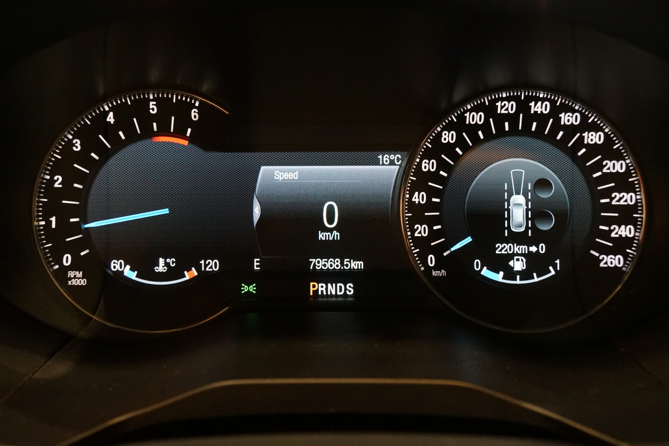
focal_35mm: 39
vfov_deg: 34.2
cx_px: 334
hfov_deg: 49.6
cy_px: 223
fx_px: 725
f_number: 5.6
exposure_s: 1/50
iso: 3200
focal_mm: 26
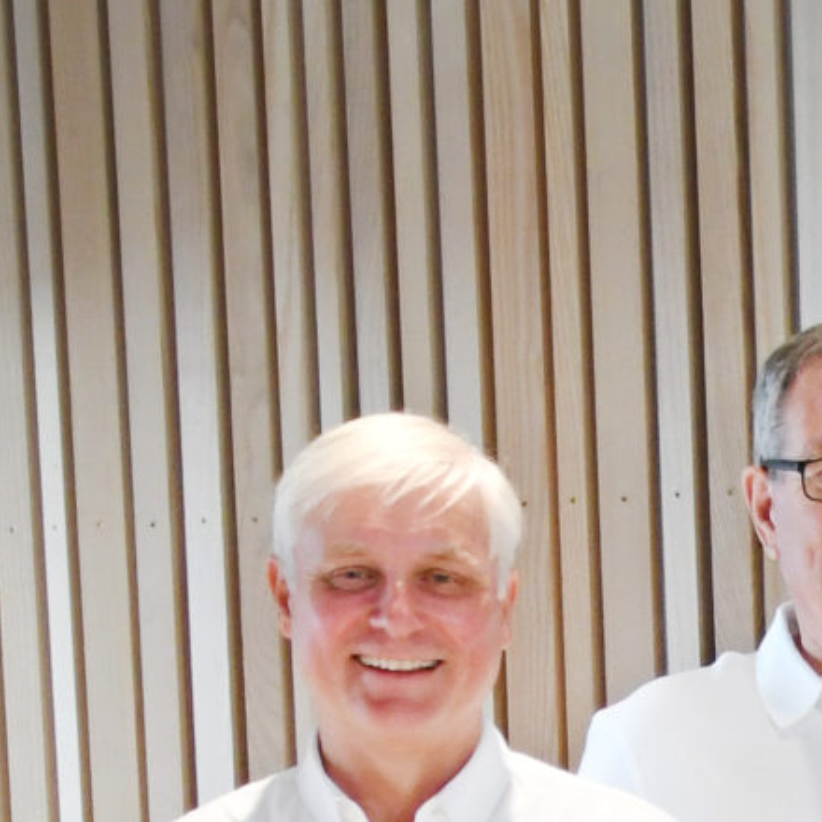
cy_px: 1550
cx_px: 1276
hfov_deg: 10.3
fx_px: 4379
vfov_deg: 10.1
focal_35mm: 163
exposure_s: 1/60
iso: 1000
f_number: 4
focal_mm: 22
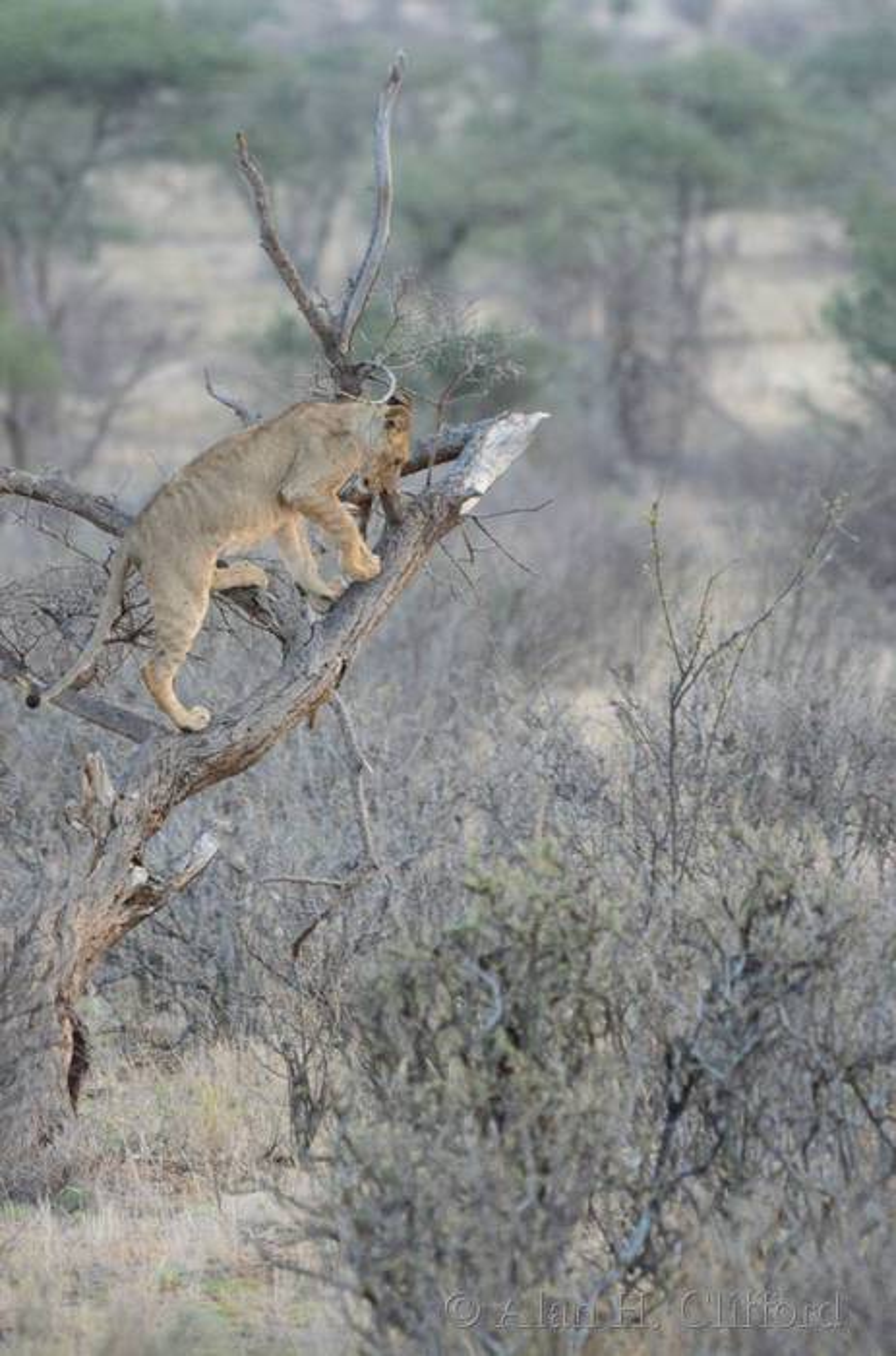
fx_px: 22521
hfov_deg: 2.3
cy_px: 678
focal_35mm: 600
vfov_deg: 3.4
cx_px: 448
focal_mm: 400
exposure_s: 1/400
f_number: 5.6
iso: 2800
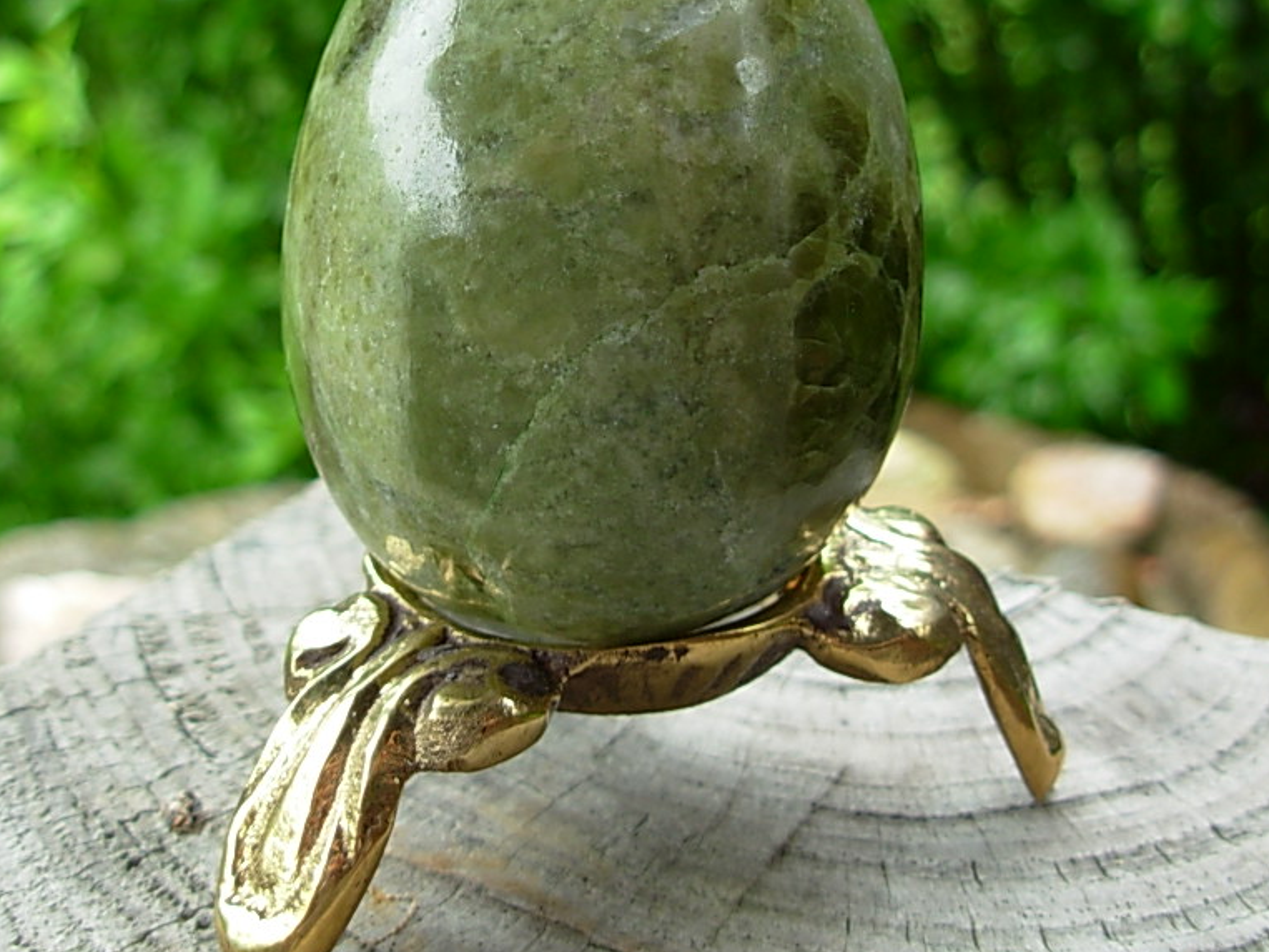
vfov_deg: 28.4
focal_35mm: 51
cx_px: 624
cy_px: 331
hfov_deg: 37.5
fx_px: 1869
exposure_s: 1/140
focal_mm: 6.3
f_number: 2.9
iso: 50
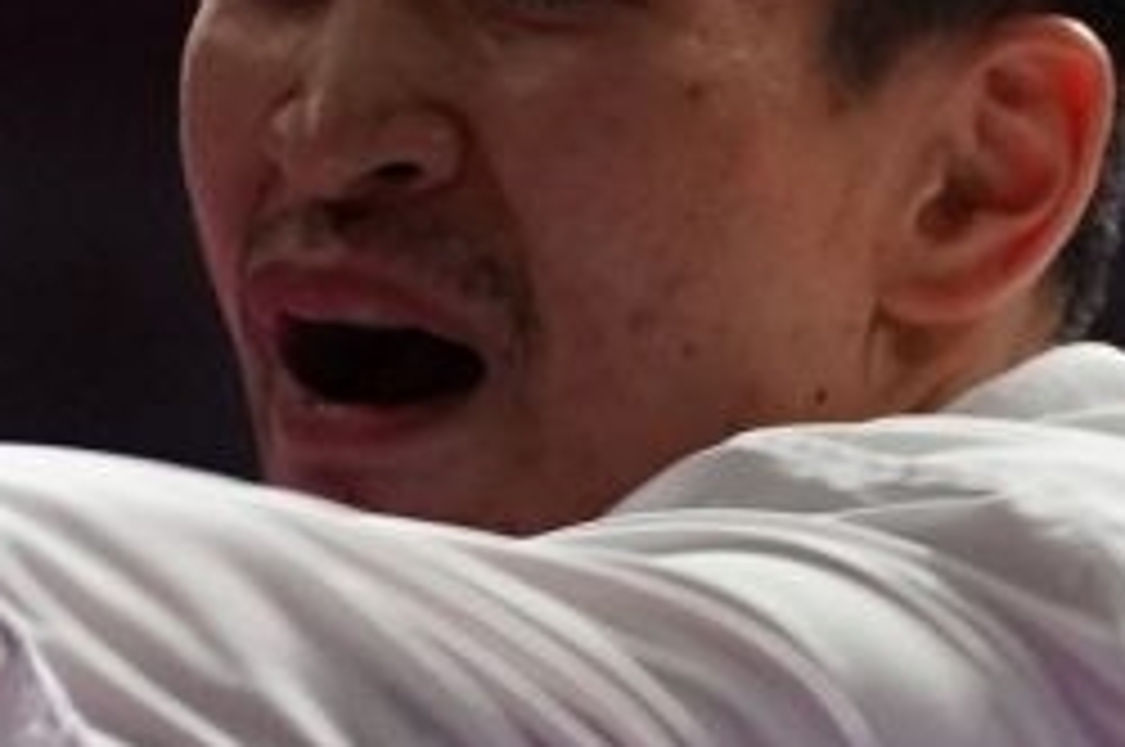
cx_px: 1962
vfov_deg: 1.0
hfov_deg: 1.5
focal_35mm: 1349
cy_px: 1521
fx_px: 42101
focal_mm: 187
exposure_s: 1/1000
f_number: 2.8
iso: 3200
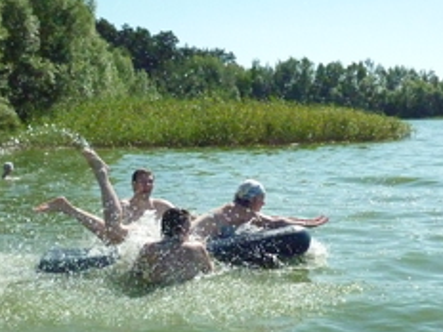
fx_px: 819
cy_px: 223
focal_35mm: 64
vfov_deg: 22.8
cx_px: 288
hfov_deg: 30.1
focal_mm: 5.5
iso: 800
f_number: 8
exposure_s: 1/2000
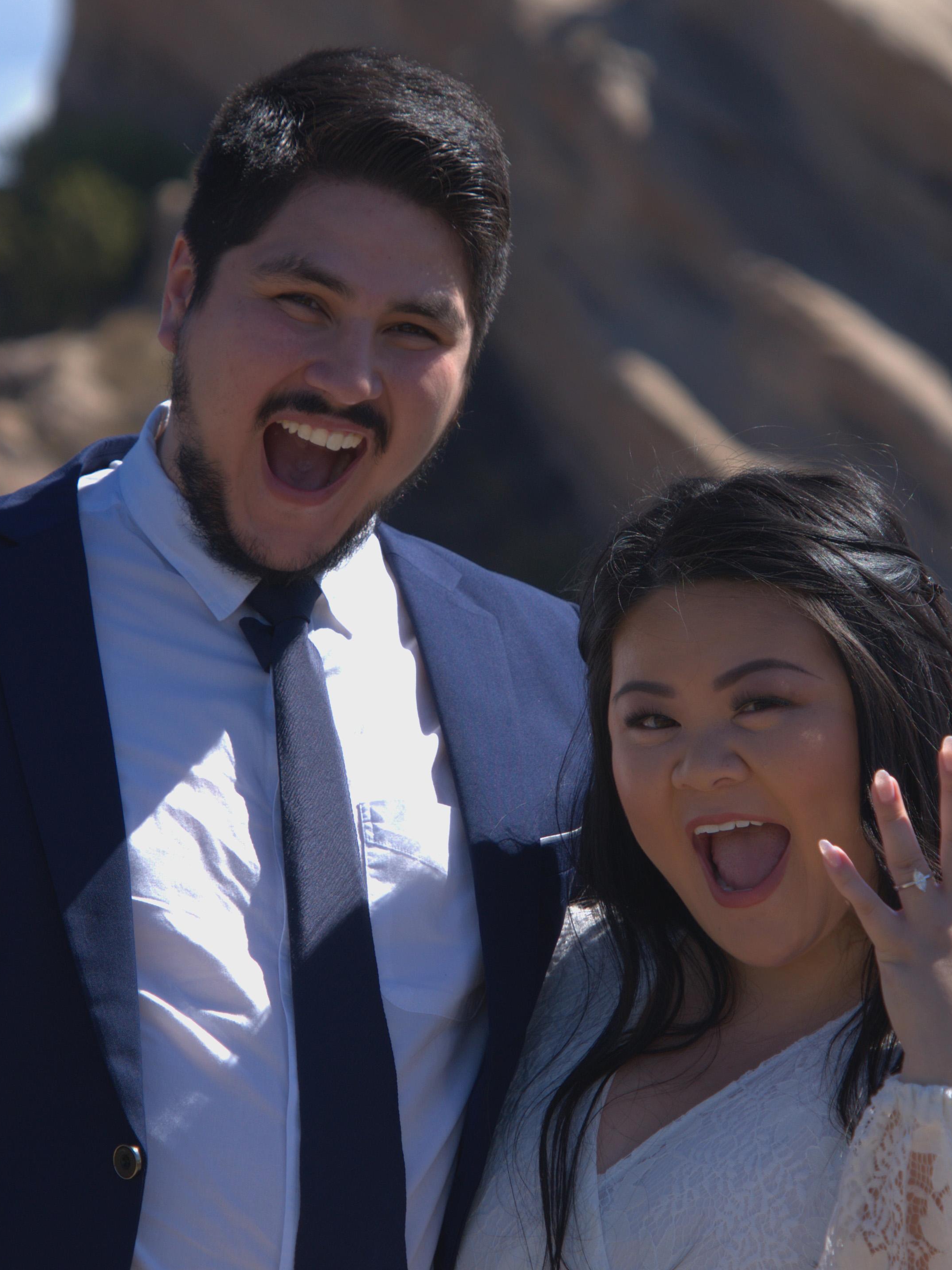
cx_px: 444
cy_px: 558
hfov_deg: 5.9
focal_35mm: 254
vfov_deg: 7.8
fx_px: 9315
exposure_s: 1/640
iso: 400
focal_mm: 126
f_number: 6.3
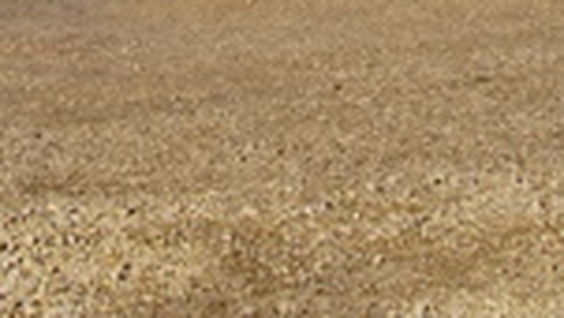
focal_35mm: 191
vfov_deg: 5.9
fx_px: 2857
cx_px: -7
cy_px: -632
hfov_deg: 11.2
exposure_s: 1/200
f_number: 10
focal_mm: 18
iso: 100
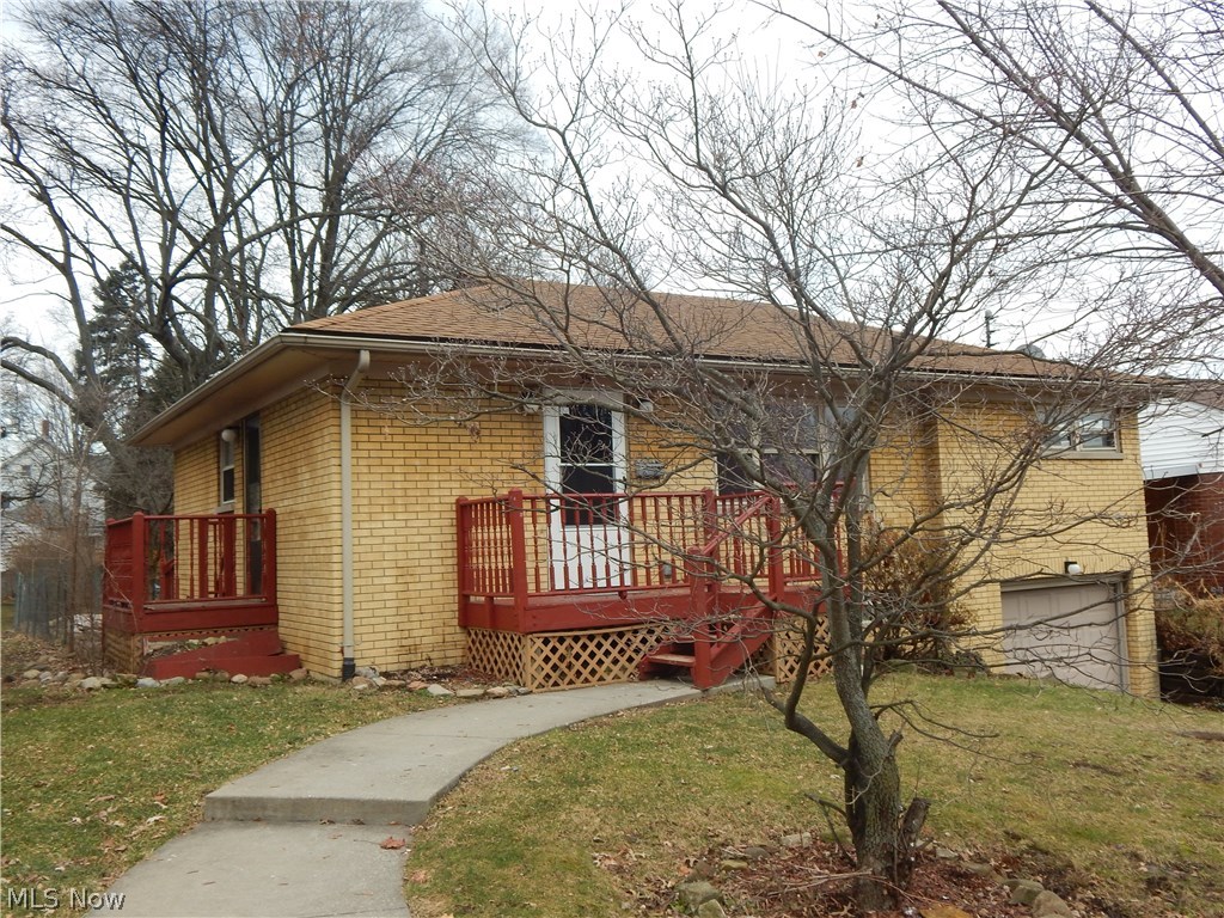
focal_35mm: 31
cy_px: 459
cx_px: 612
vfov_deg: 45.4
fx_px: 1096
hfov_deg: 58.4
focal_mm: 5.6
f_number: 3.2
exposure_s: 1/400
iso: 125
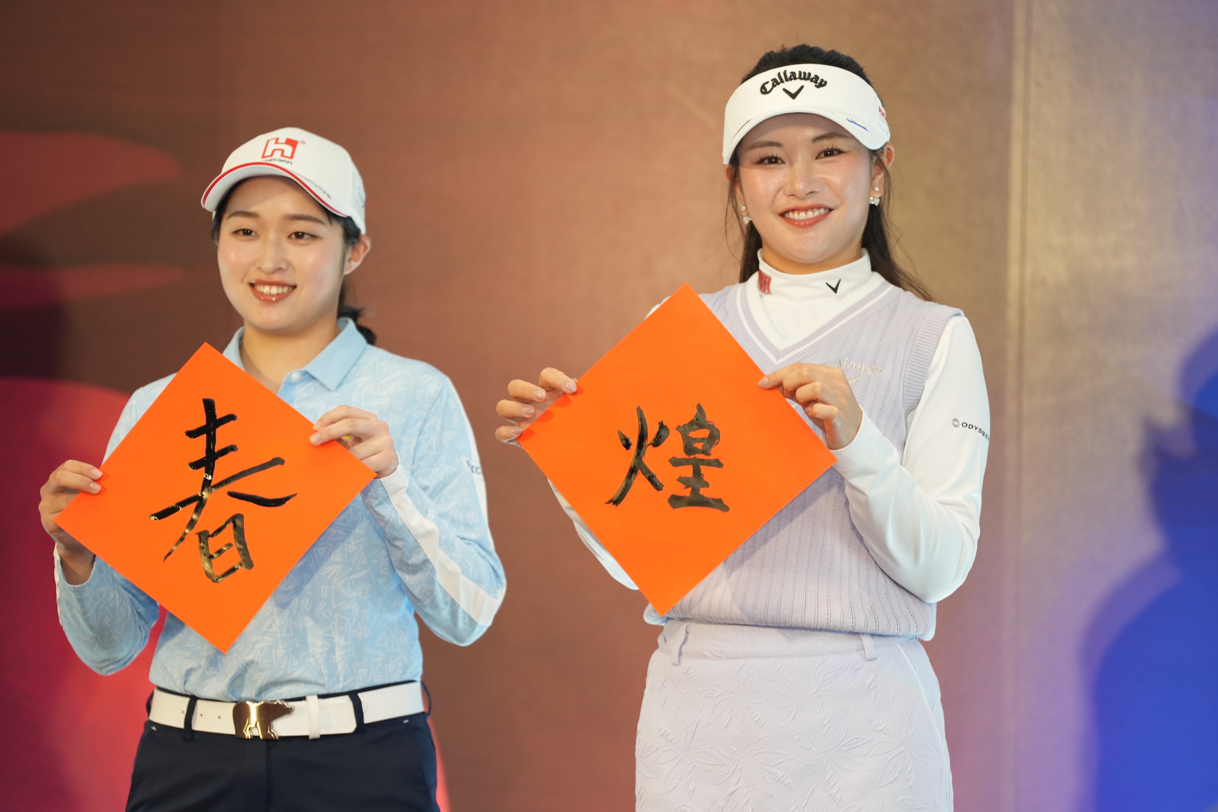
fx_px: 6765
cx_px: 609
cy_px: 406
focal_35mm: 200
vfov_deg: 6.9
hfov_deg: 10.3
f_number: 2.8
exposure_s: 1/250
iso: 1250
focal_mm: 200
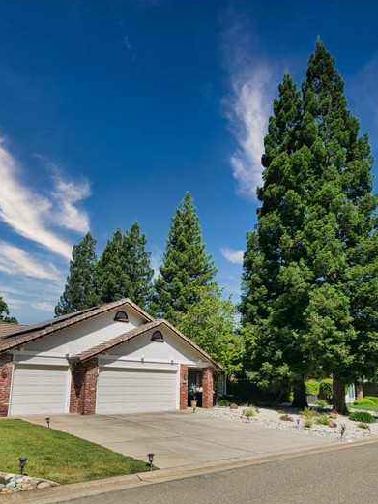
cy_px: 298
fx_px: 393
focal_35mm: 27
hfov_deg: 51.3
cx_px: 199
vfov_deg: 64.8
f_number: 4.5
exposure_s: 1/2500
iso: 250
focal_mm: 11
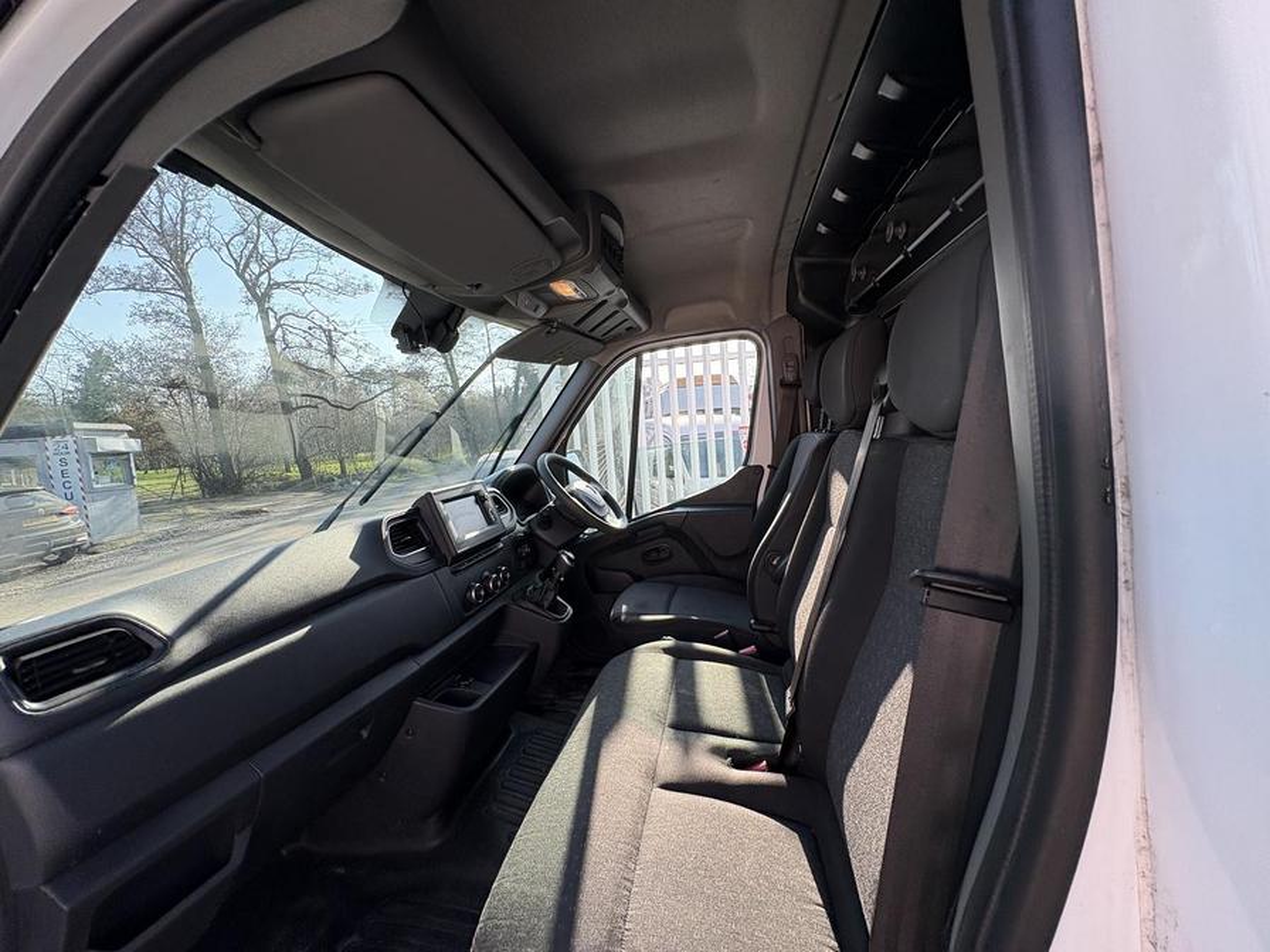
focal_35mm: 14
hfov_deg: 102.1
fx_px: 514
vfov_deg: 85.7
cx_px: 635
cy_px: 476
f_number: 2.2
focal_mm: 2.22
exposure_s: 1/368
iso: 64
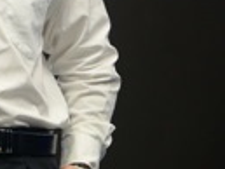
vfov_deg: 3.3
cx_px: -65
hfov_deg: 4.4
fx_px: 2908
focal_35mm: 447
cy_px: -44
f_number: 6.3
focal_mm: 150
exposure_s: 1/125
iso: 1600
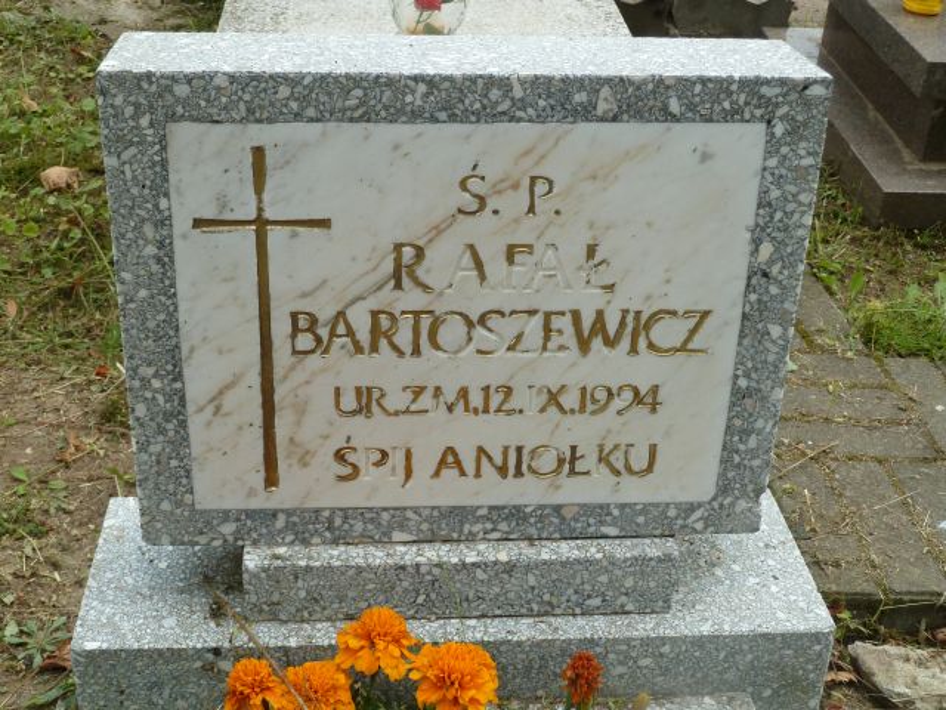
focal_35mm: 48
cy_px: 355
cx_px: 473
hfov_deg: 39.7
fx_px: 1312
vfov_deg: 30.3
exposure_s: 1/200
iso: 80
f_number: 4
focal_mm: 7.9
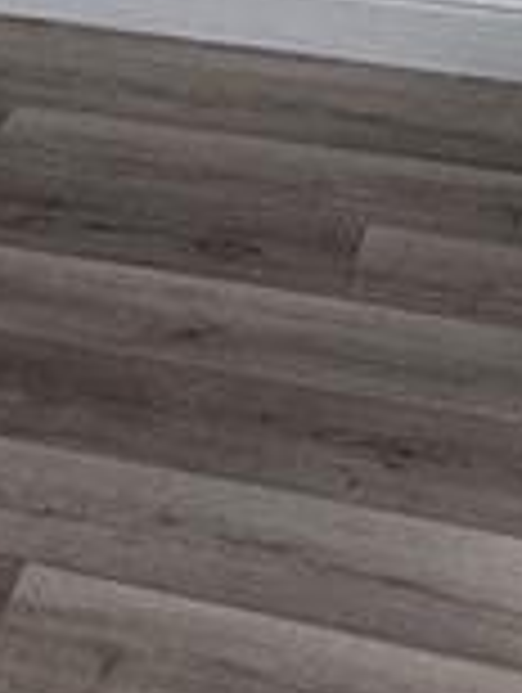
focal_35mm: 109
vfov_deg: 15.0
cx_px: -234
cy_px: -648
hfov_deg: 13.0
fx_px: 2186
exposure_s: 1/99
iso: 64
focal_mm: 2.22
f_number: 2.2
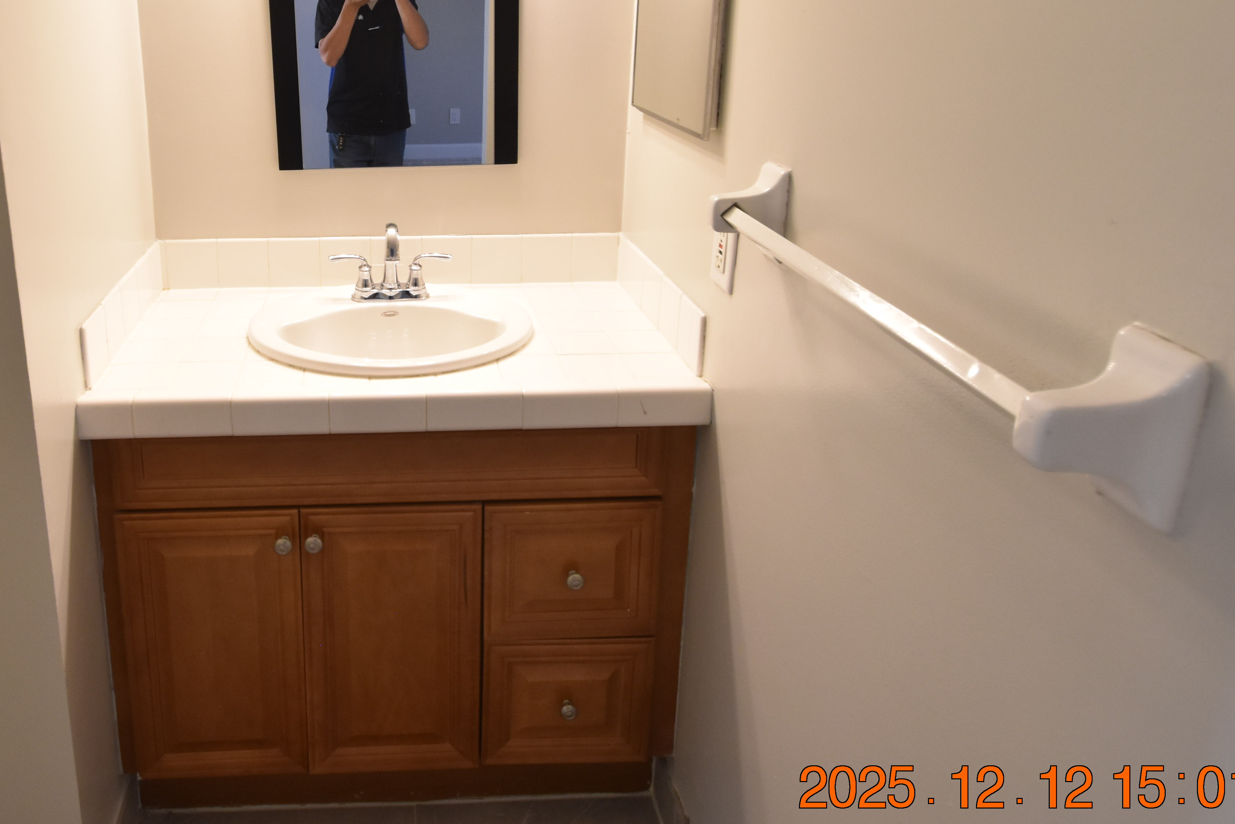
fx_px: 858
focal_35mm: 25
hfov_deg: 69.6
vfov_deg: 49.2
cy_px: 204
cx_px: 420
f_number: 3.5
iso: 800
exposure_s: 1/90
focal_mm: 10
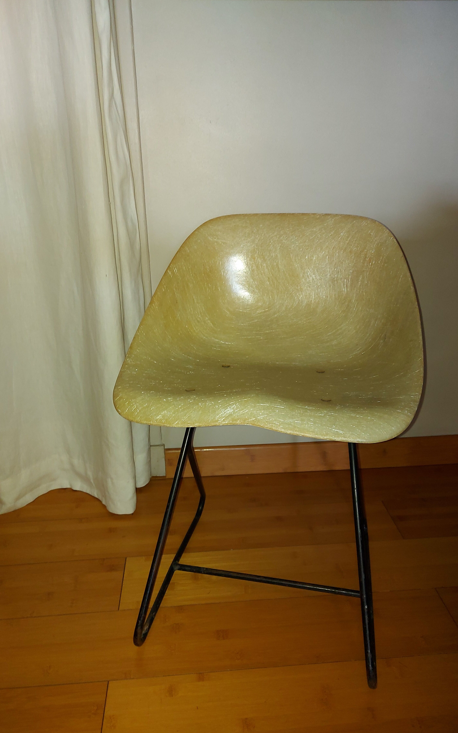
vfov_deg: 70.4
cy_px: 373
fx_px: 519
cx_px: 235
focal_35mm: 26
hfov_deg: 47.6
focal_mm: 5.23
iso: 200
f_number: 1.8
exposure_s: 1/40
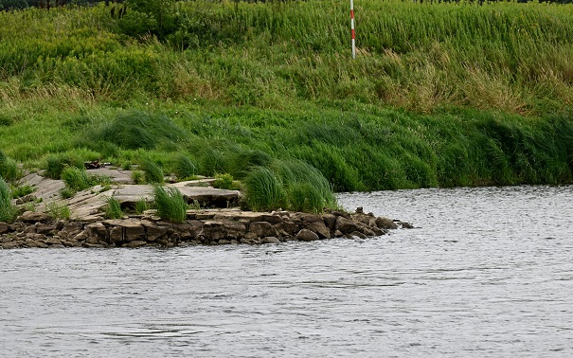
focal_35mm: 160
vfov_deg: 8.2
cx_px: 192
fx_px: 2498
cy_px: 131
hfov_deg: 13.1
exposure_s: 1/250
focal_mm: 100
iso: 160
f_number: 5.6
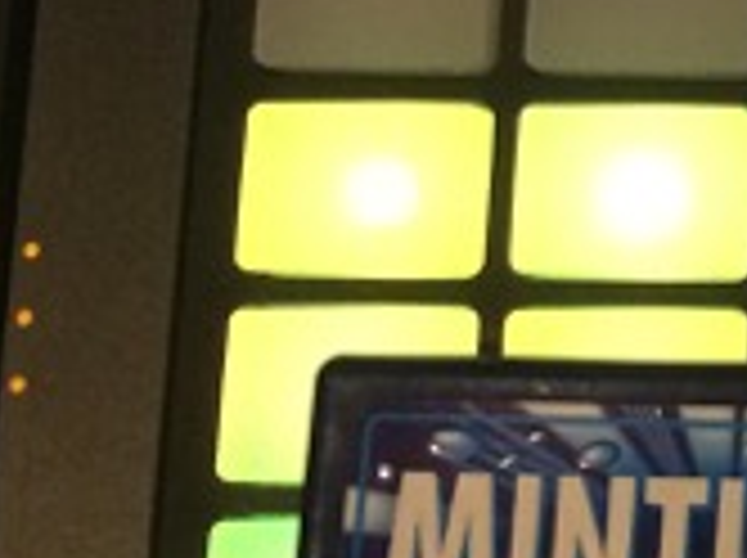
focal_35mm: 140
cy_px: -189
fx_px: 3017
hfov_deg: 12.8
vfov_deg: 10.3
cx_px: 1354
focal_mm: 4.15
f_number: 2.2
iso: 250
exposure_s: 1/30
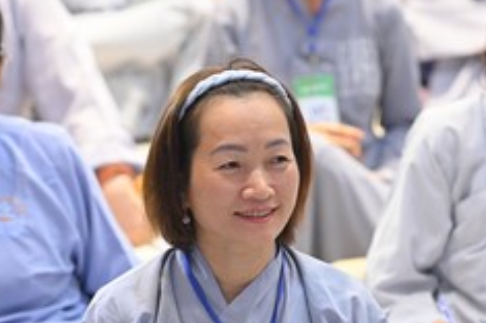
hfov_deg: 4.8
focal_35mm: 428
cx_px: 310
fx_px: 5770
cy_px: 304
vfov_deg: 3.2
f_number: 3.2
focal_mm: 155
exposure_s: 1/160
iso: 3200
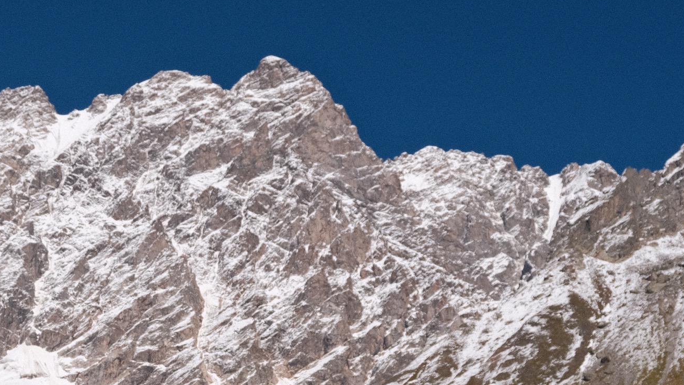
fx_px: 1324
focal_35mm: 73
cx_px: 172
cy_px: 403
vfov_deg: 16.1
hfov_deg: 28.5
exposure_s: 1/3000
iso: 160
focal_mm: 25.4
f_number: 3.6
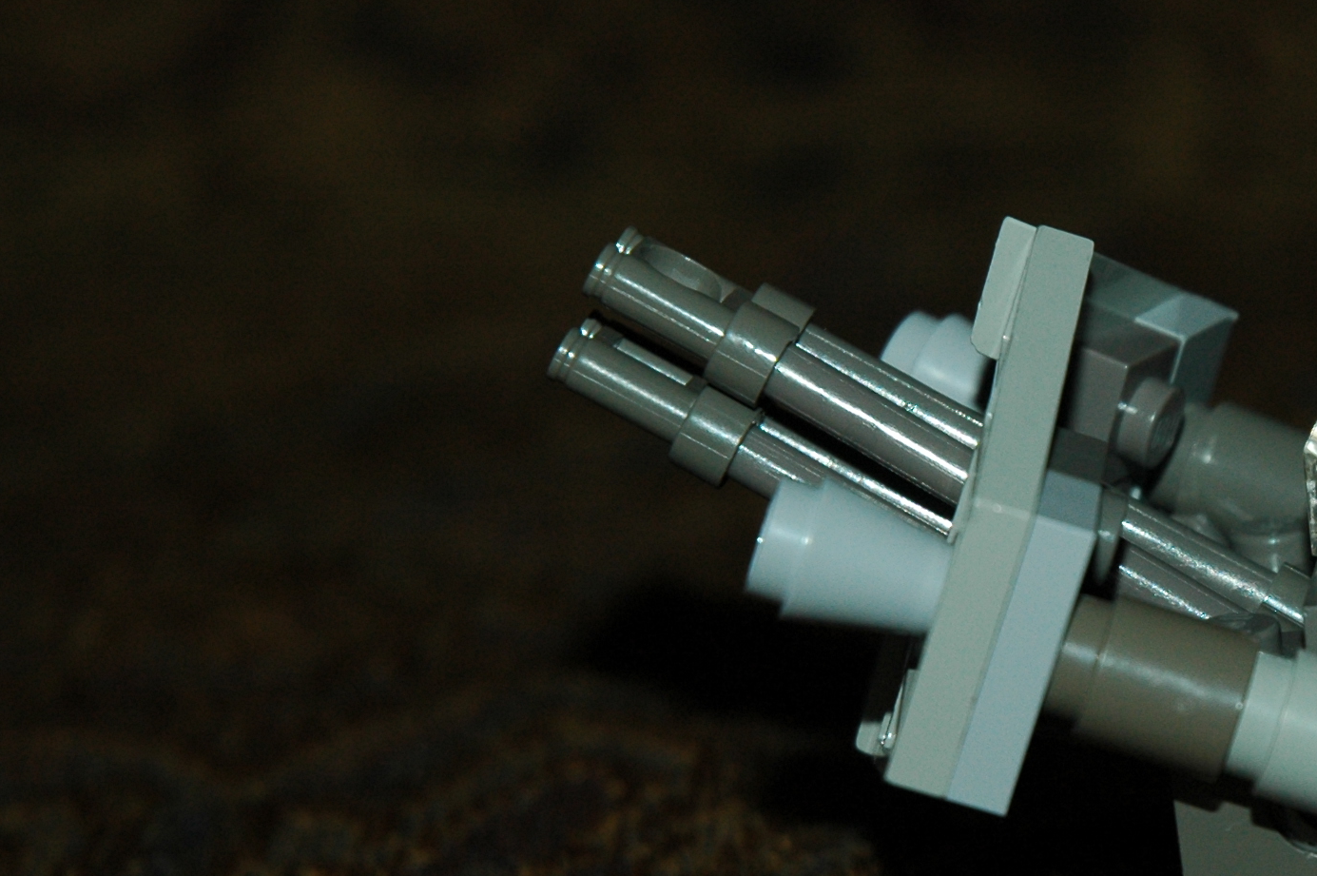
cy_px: 554
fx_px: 8334
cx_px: 1386
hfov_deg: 9.0
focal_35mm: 228
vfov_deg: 6.0
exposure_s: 1/125
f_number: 7.1
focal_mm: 70
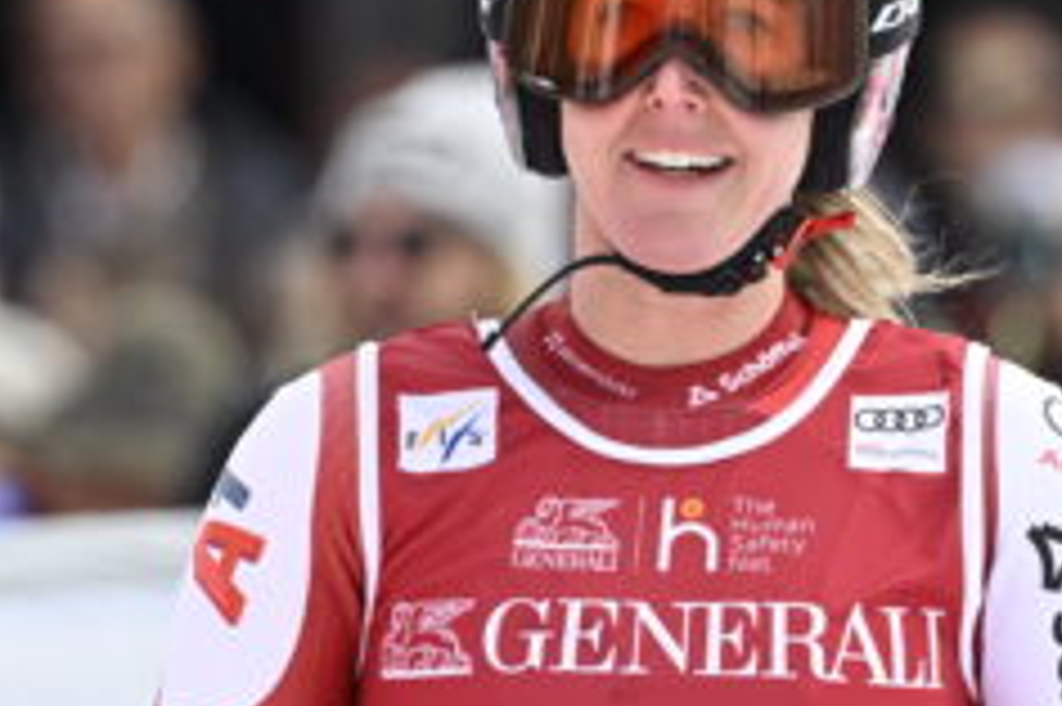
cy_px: 292
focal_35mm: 1149
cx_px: 621
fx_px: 33871
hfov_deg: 1.8
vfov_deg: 1.2
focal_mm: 390
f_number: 6.3
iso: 800
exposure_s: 1/3200
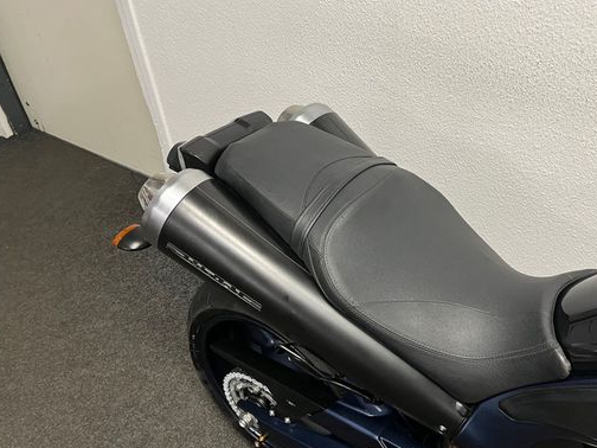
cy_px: 226
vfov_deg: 42.9
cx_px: 366
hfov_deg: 54.8
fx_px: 569
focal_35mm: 33
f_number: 1.6
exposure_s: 1/50
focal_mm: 5.1
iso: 100
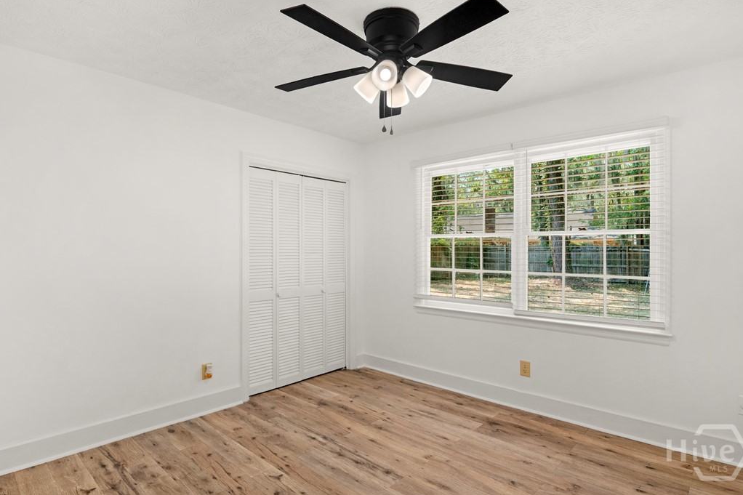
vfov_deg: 68.8
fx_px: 362
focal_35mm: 18
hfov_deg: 91.5
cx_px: 366
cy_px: 242
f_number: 7.1
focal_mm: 11
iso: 250
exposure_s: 1/20
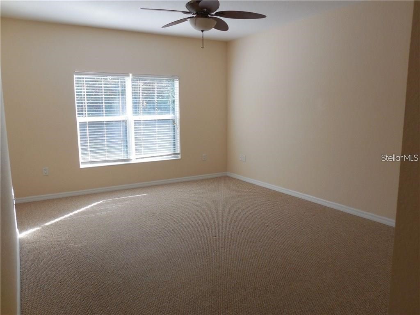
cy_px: 158
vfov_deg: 53.1
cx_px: 210
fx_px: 315
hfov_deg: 67.3
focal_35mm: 26
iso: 125
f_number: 3.5
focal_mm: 4.6
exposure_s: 1/80
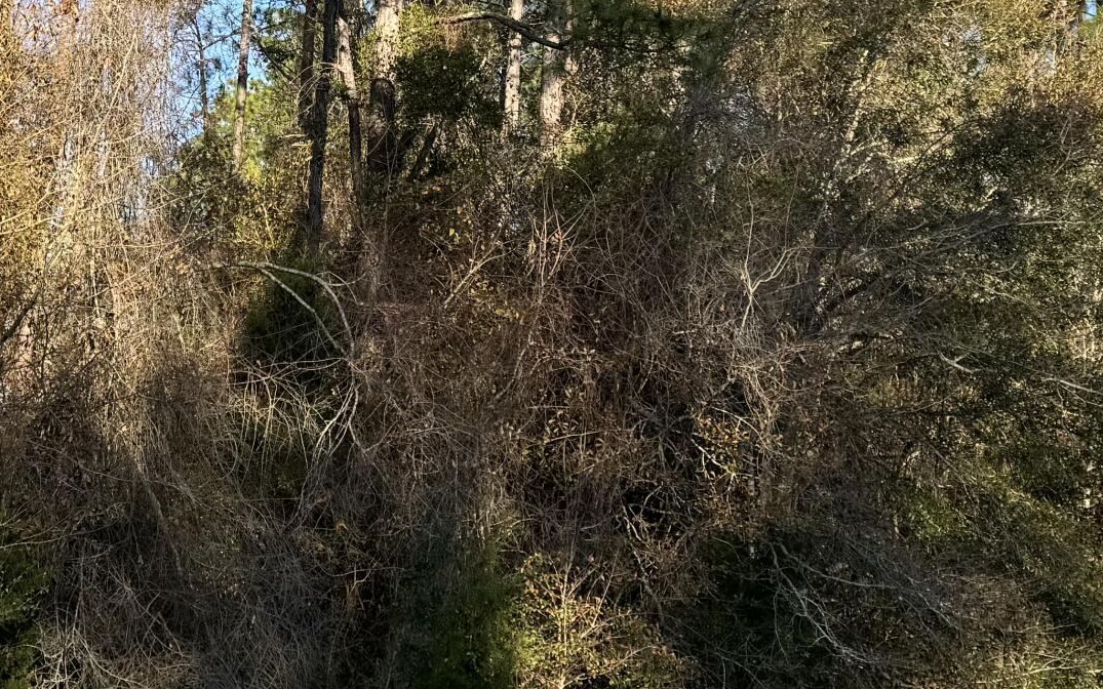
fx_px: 2134
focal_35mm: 71
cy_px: 81
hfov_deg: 28.3
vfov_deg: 18.1
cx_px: 212
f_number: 1.78
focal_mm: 6.76
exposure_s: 1/1488
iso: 80
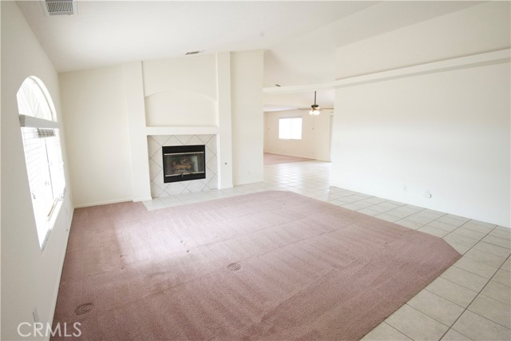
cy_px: 170
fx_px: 241
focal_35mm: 17
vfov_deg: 70.5
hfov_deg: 93.3
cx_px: 256
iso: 2500
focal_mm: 17
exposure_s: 1/80
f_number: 8
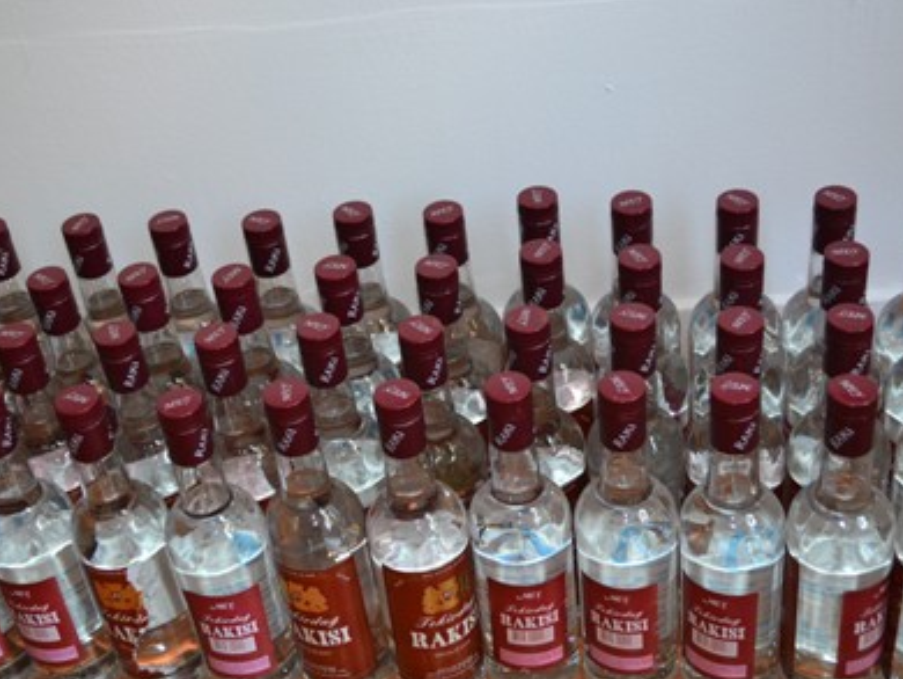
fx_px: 1383
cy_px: 344
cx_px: 435
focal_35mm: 53
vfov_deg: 27.6
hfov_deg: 36.1
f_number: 4.8
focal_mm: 32
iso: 1100
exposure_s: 1/60
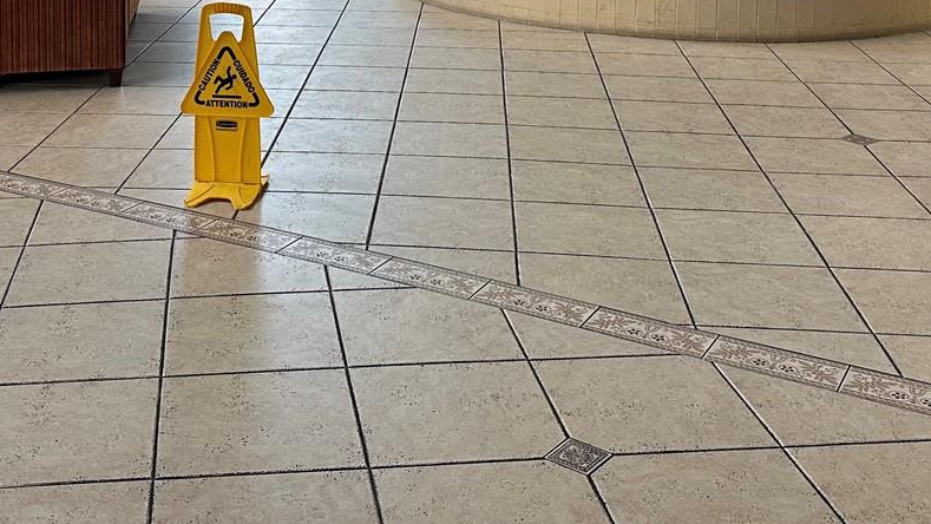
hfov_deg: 38.8
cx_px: 326
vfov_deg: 21.0
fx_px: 1309
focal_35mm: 53
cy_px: -113
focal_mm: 6.86
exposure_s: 1/120
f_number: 1.78
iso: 125
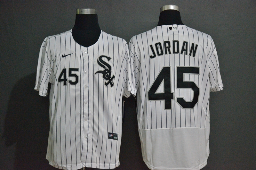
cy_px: 85
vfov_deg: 20.1
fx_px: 479
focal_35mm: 68
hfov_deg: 29.9
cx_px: 128
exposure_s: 1/100
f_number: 4.8
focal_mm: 45
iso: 4000
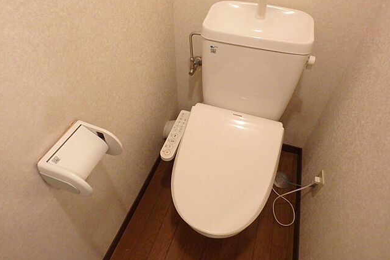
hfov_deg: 78.6
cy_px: 116
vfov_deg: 57.1
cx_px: 195
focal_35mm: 22
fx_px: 238
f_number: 3.5
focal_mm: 3.7
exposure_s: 1/30
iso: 800
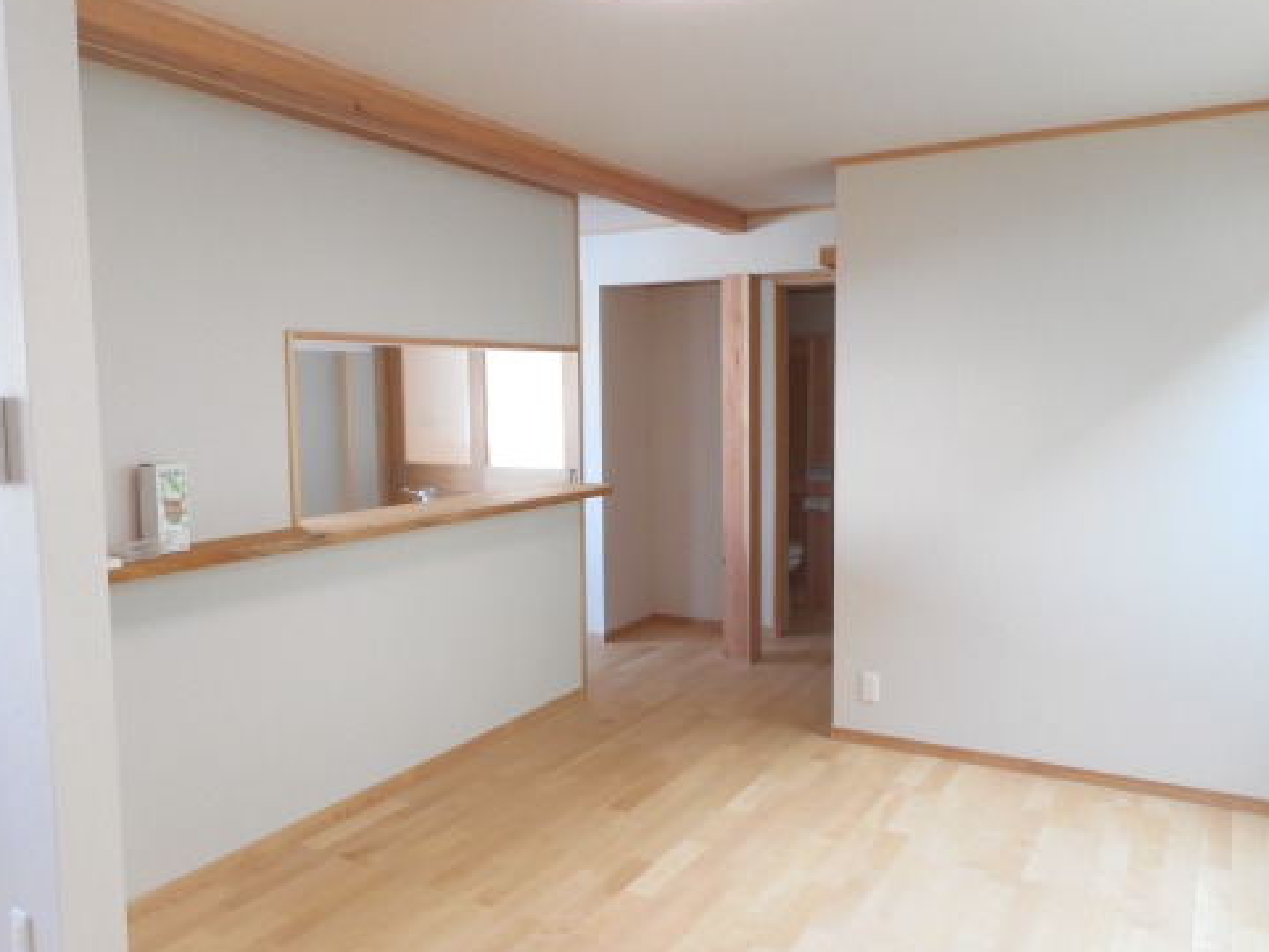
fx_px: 953
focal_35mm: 26
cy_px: 479
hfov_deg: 67.3
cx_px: 646
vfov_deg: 53.1
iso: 140
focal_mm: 4.5
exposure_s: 1/30
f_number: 3.7
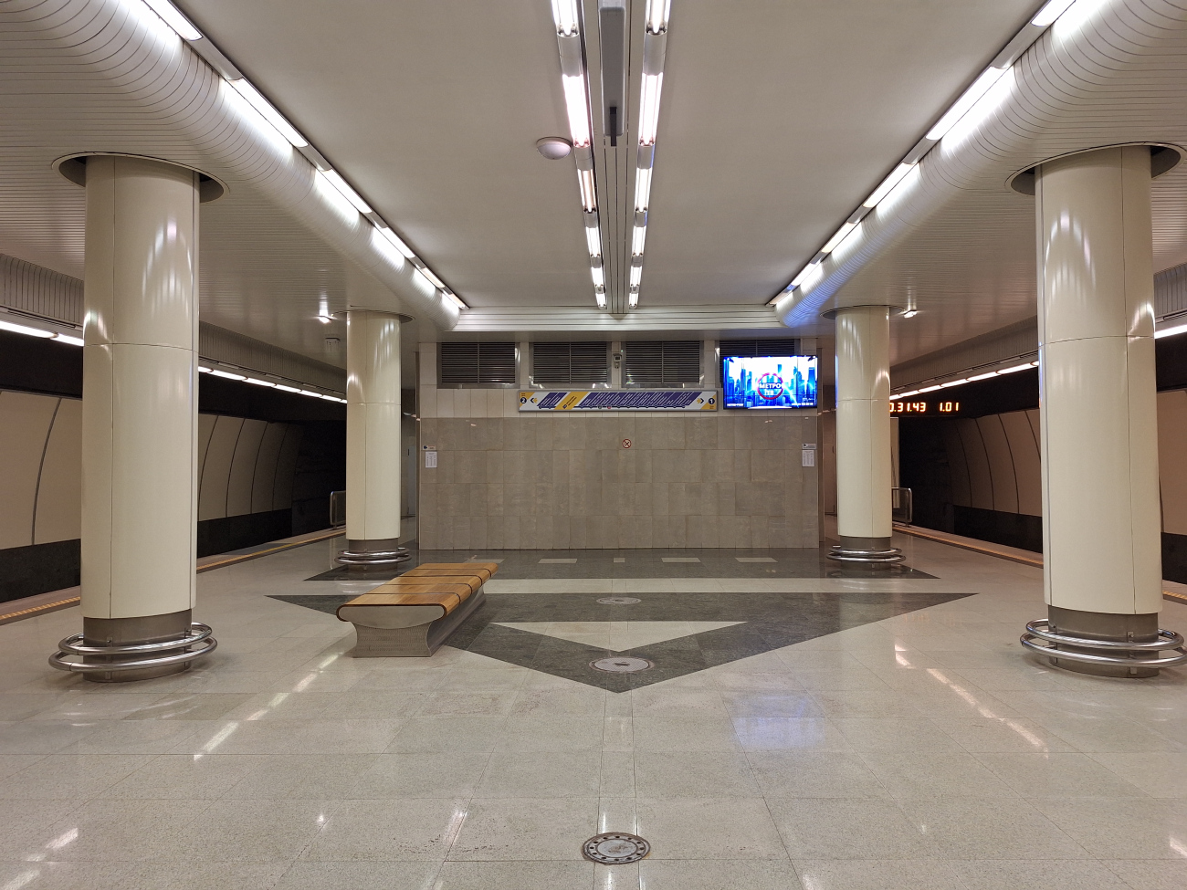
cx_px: 594
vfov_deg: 58.9
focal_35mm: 23
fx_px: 789
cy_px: 445
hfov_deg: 73.9
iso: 125
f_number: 1.8
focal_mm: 5.54
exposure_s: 1/50
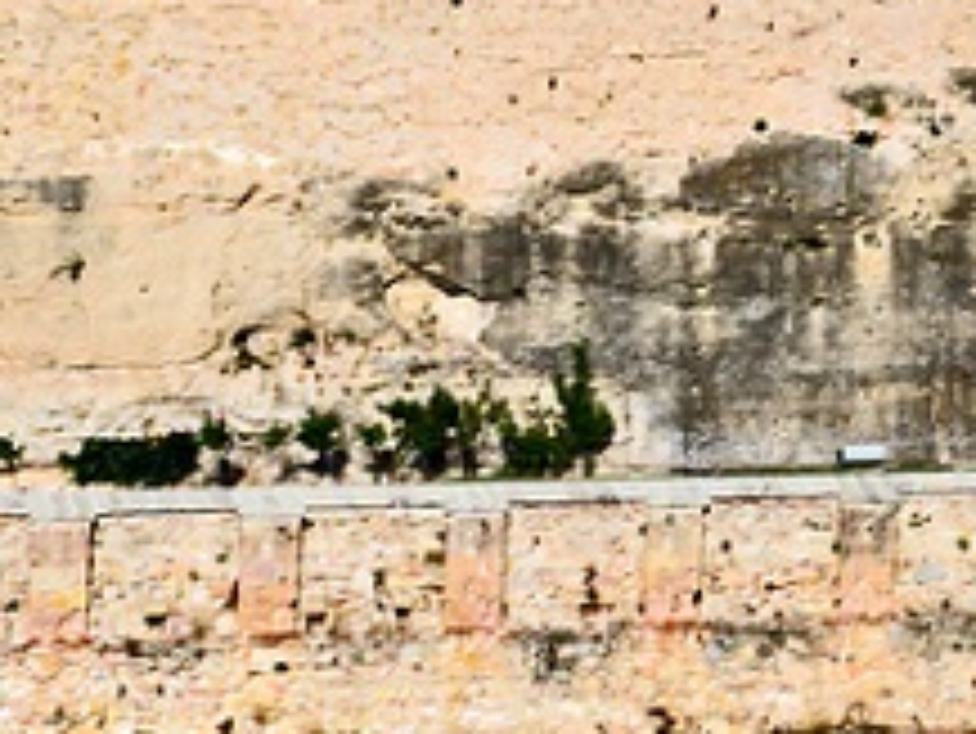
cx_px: 2843
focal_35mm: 255
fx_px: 7194
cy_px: -961
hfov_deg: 7.0
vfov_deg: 5.6
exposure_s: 1/250
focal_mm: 24
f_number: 8
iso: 100
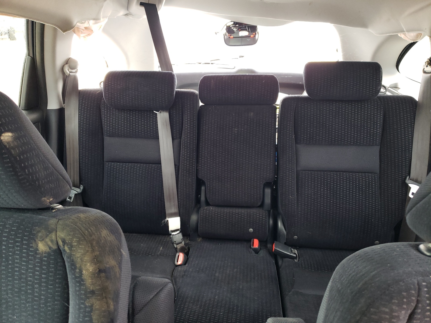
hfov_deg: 67.3
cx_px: 216
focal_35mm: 26
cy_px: 162
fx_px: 324
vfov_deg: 53.1
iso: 138
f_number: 1.5
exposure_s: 1/50
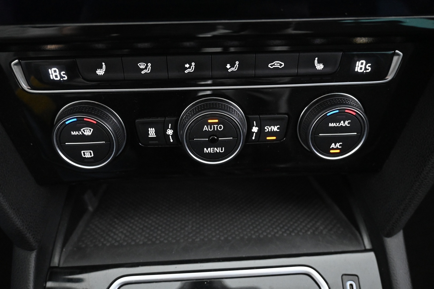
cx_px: 217
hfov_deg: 64.6
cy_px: 144
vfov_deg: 45.7
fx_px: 344
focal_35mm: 28
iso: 5600
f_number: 3.8
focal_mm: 19
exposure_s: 1/30
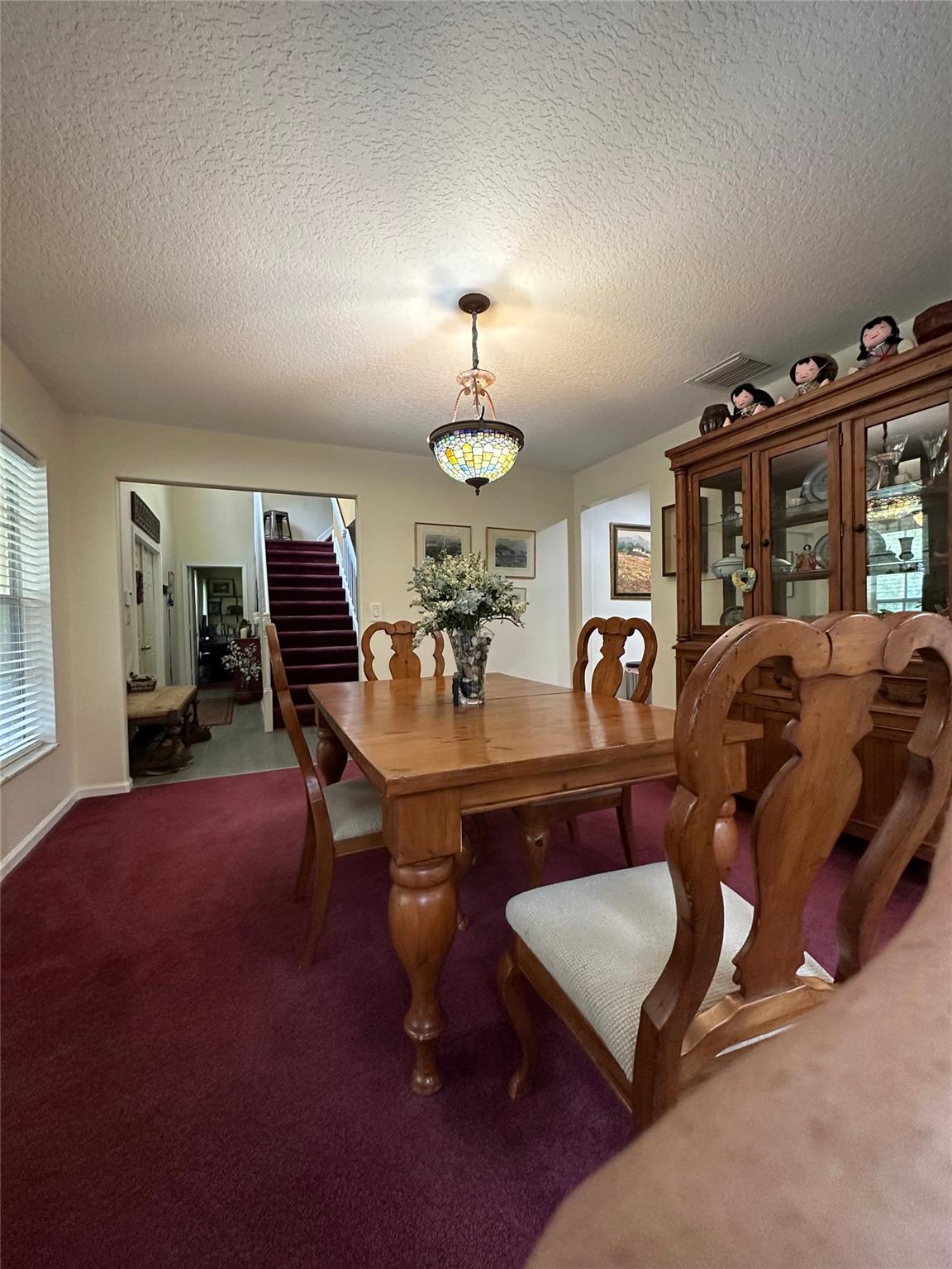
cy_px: 634
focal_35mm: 14
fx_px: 513
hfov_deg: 85.7
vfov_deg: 102.1
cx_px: 476
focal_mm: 2.22
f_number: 2.2
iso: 500
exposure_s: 1/60
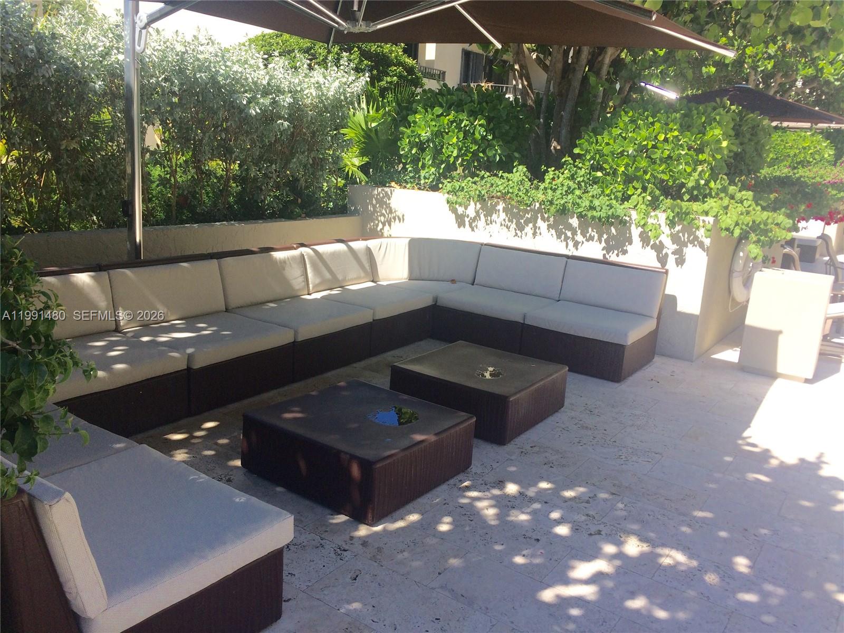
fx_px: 707
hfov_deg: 61.7
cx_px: 422
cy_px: 316
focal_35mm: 29
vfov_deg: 48.2
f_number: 2.2
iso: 32
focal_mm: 4.15
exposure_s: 1/912
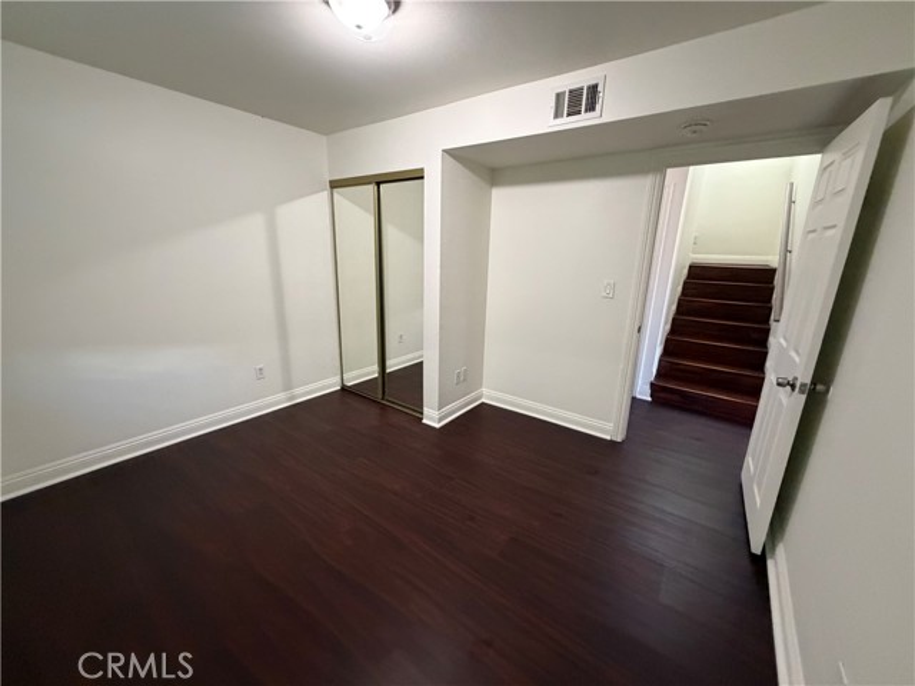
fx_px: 370
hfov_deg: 102.1
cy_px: 343
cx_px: 458
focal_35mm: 14
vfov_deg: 85.7
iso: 640
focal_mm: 2.22
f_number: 2.2
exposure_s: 1/60
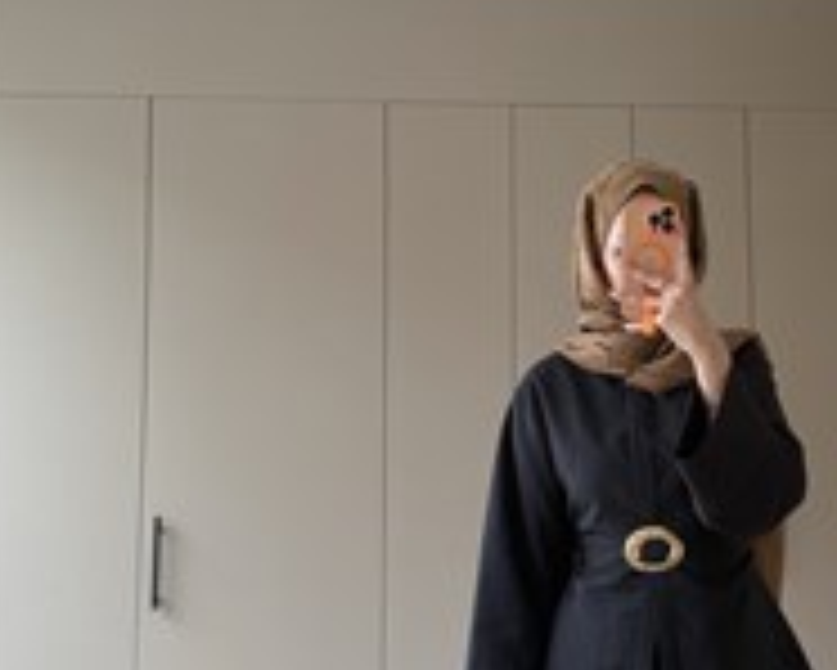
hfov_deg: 34.8
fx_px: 1289
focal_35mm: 52
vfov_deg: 28.1
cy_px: 600
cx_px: 670
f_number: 1.78
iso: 125
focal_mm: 6.76
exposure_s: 1/121
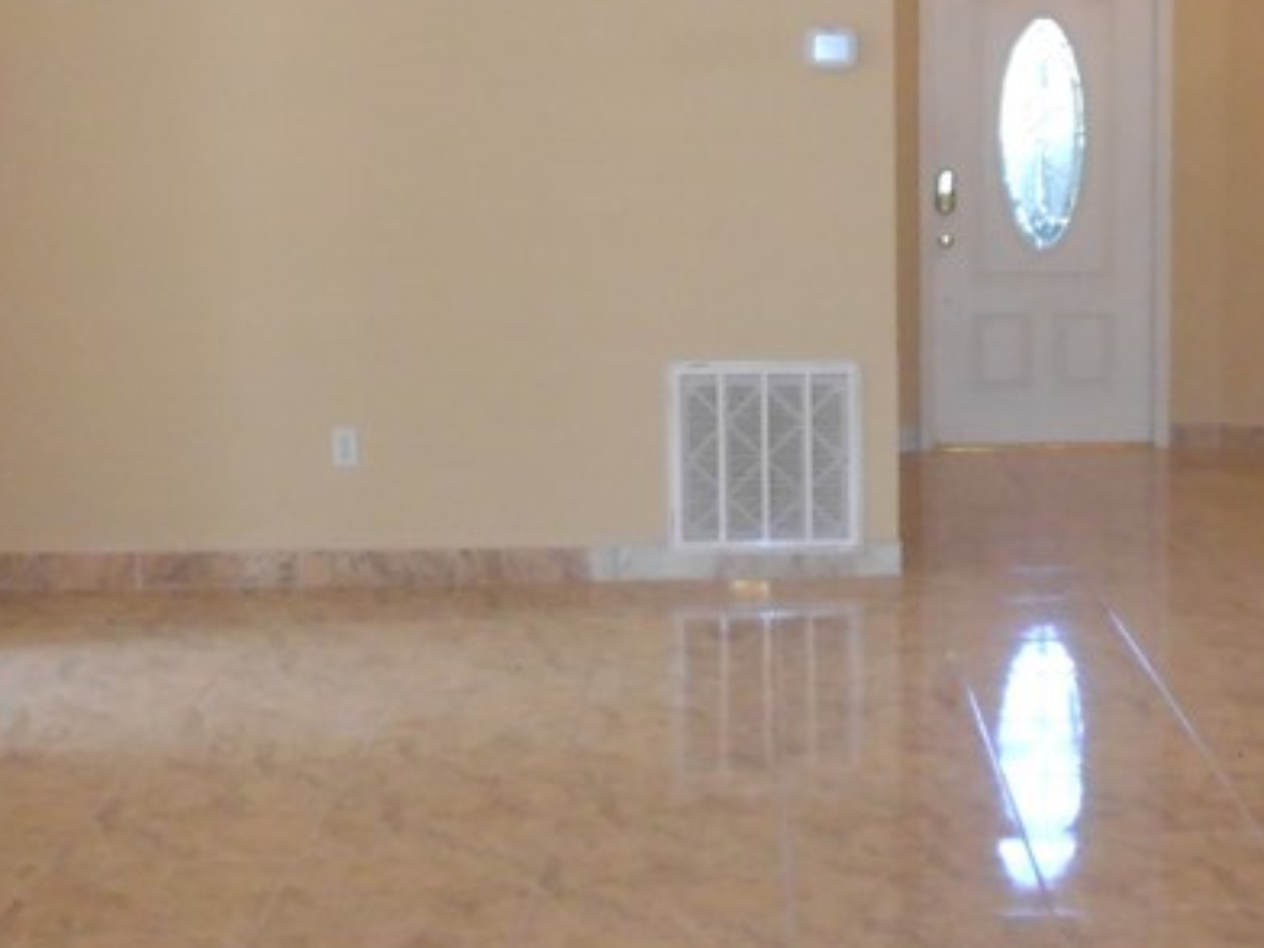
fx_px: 2483
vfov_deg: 21.6
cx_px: 993
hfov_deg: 28.0
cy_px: 371
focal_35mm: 68
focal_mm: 4.6
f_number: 3.2
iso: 250
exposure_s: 1/30
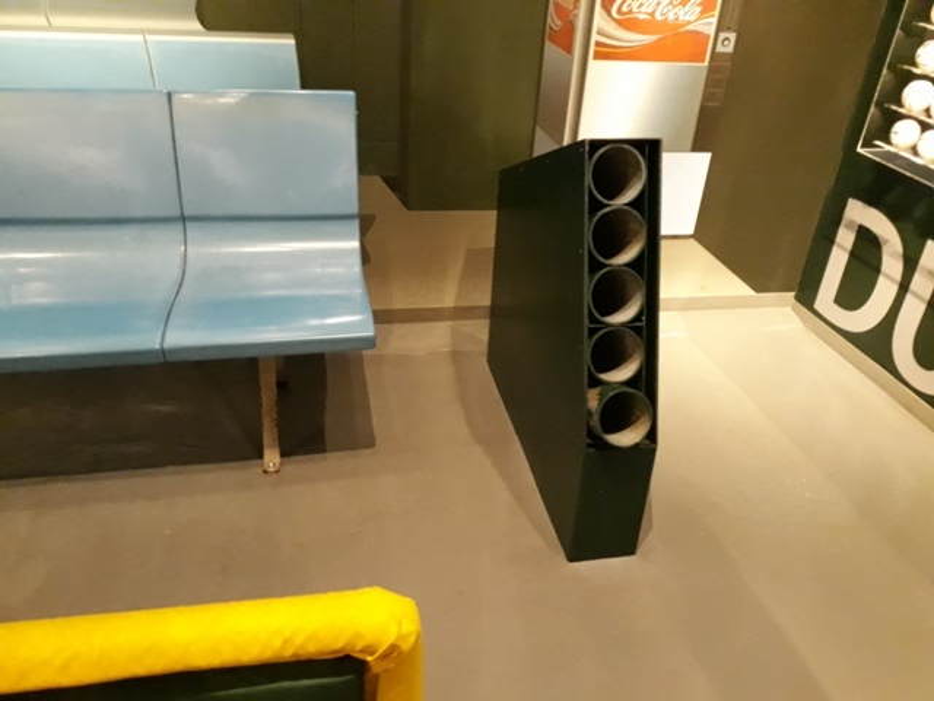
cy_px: 350
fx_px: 729
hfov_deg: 65.3
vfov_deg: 51.4
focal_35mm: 27
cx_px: 467
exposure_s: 1/20
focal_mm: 3.71
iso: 800
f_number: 1.7
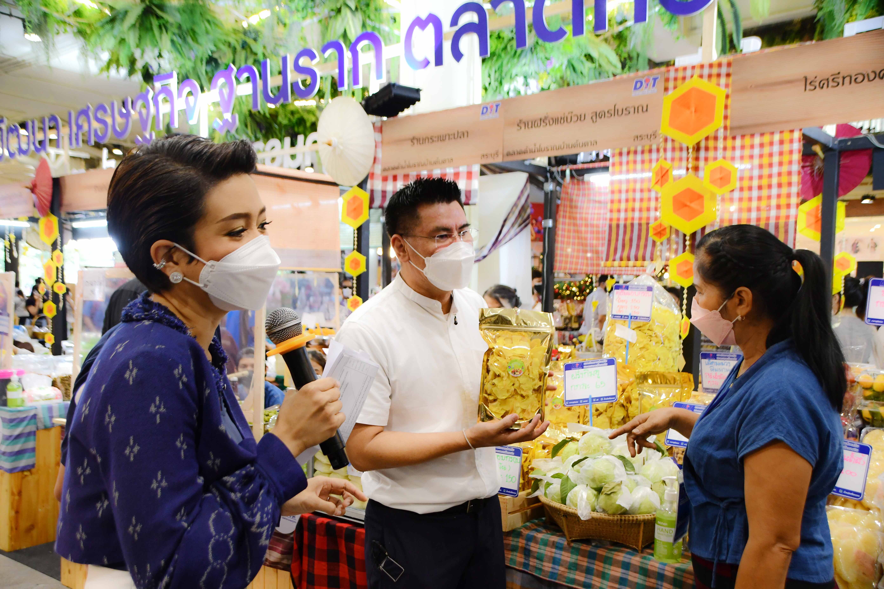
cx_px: 442
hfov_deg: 57.2
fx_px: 810
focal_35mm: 33
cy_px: 294
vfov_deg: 40.0
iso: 1100
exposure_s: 1/125
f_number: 3.8
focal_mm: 22
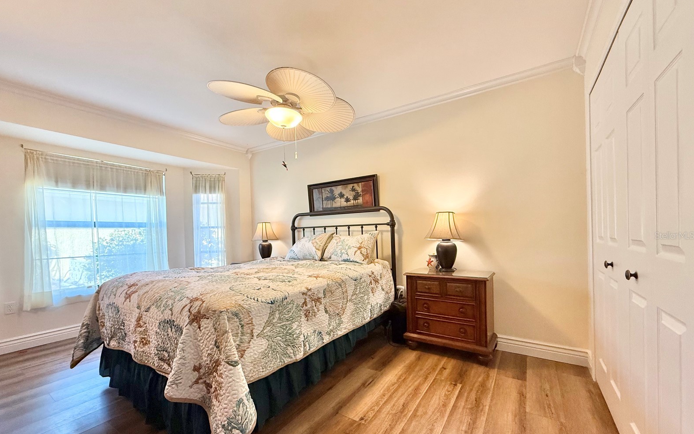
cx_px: 345
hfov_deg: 101.5
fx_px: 284
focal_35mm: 15
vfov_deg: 74.6
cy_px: 235
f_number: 2.2
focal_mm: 2.22
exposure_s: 1/120
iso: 250
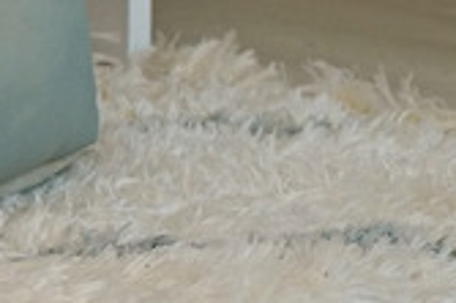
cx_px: -541
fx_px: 3493
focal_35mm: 276
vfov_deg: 4.9
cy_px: -338
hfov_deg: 7.1
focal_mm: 39
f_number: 5
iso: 400
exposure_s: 1/200
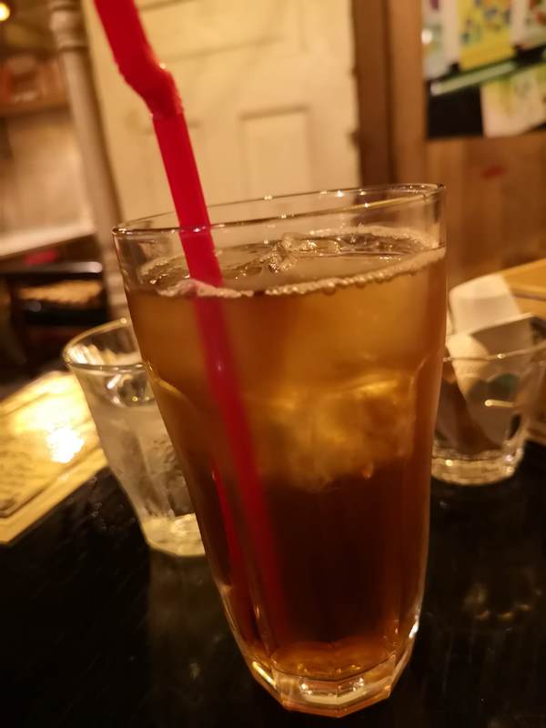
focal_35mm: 27
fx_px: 568
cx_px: 273
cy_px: 364
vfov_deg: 65.3
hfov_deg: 51.4
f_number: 1.8
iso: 1250
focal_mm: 3.95
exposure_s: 1/16.7
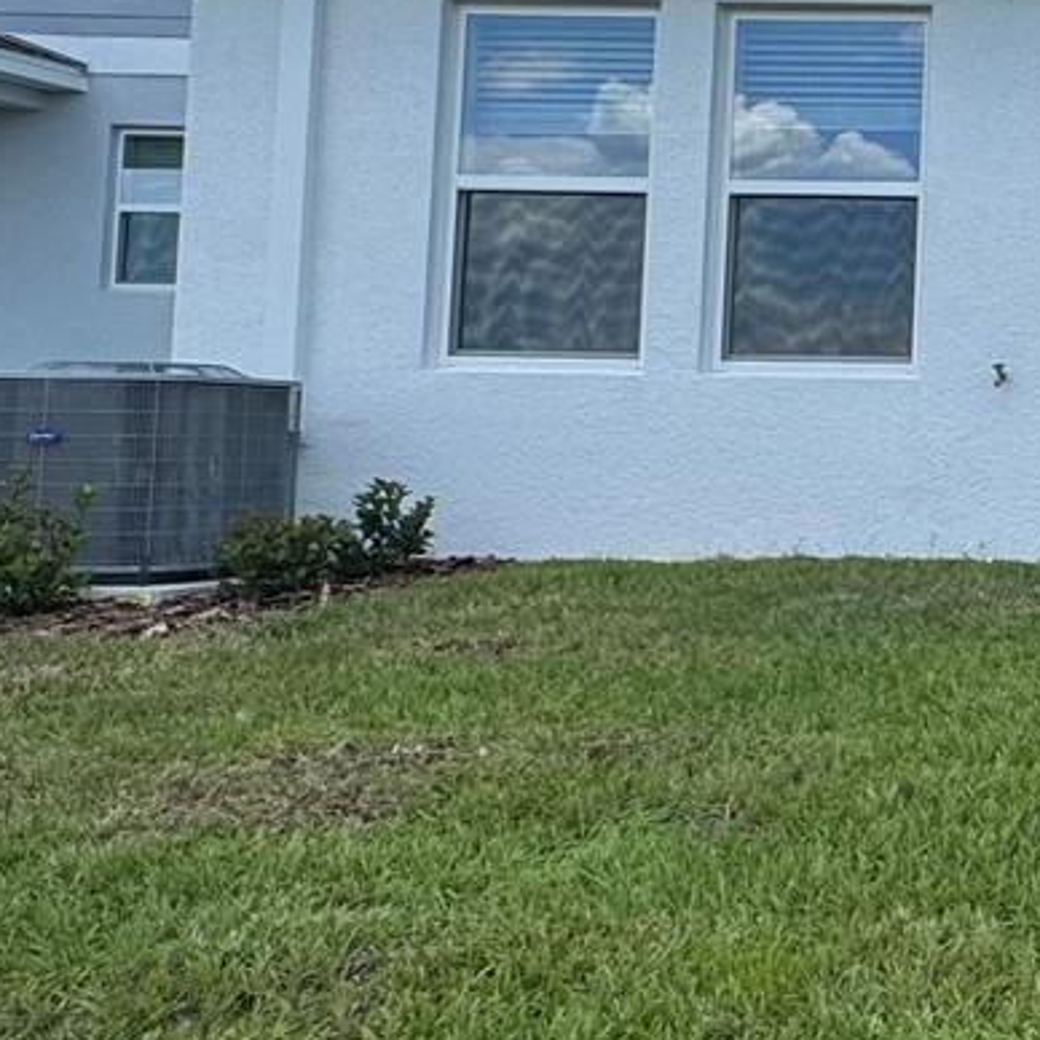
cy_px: 348
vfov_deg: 33.1
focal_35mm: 51
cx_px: 1571
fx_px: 1734
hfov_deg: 25.2
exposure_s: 1/1094
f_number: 2.2
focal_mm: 2.22
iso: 50
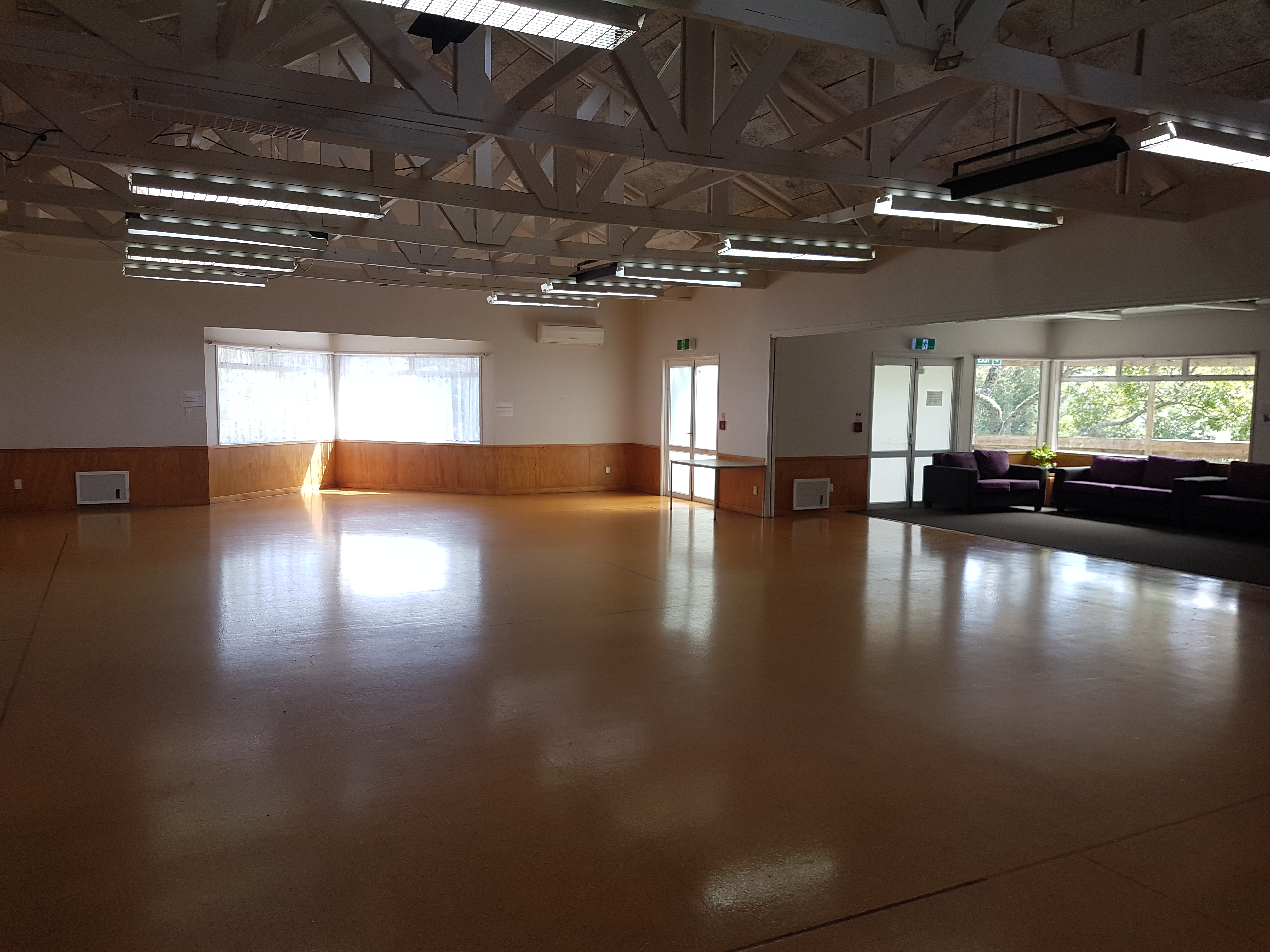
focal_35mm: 26
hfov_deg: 67.3
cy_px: 476
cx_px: 635
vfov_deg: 53.1
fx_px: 954
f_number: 1.7
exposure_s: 1/135
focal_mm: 4.2
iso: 40
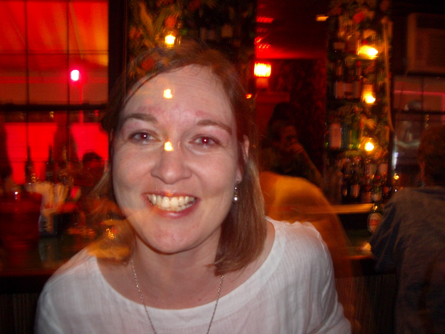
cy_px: 167
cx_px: 222
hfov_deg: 52.6
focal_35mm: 35
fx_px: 450
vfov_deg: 40.7
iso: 100
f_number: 2.6
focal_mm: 5.8
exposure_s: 2
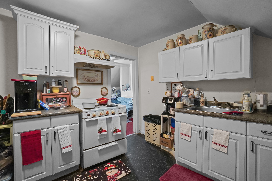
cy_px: 90
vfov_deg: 77.3
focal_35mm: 15
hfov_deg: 100.4
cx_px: 136
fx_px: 113
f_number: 8
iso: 1000
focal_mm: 10
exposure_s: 1/6
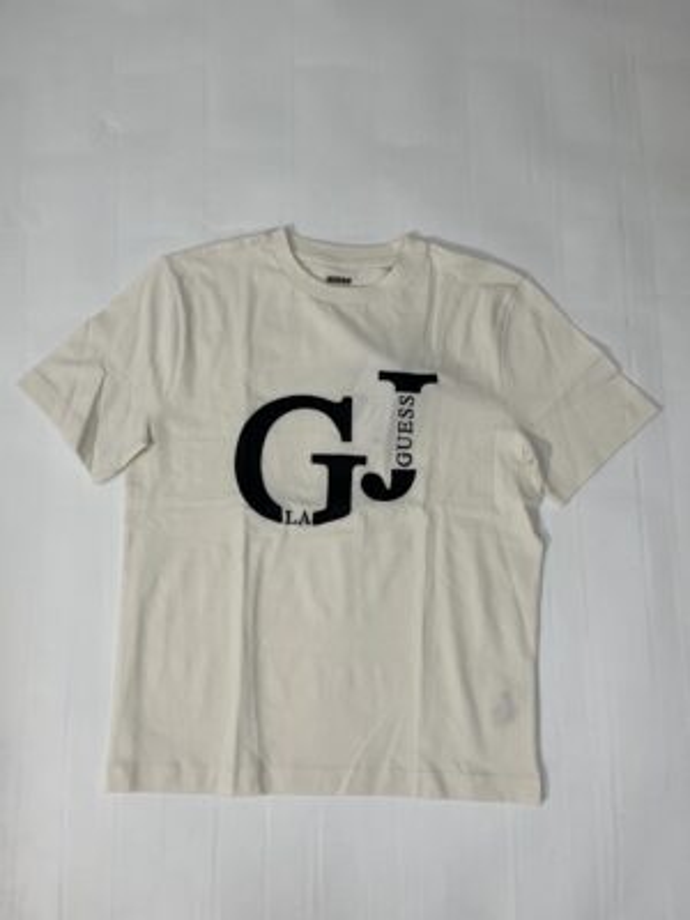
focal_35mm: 26
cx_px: 345
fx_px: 691
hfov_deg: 53.1
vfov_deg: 67.3
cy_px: 460
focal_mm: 5.1
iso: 40
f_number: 1.6
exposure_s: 1/100
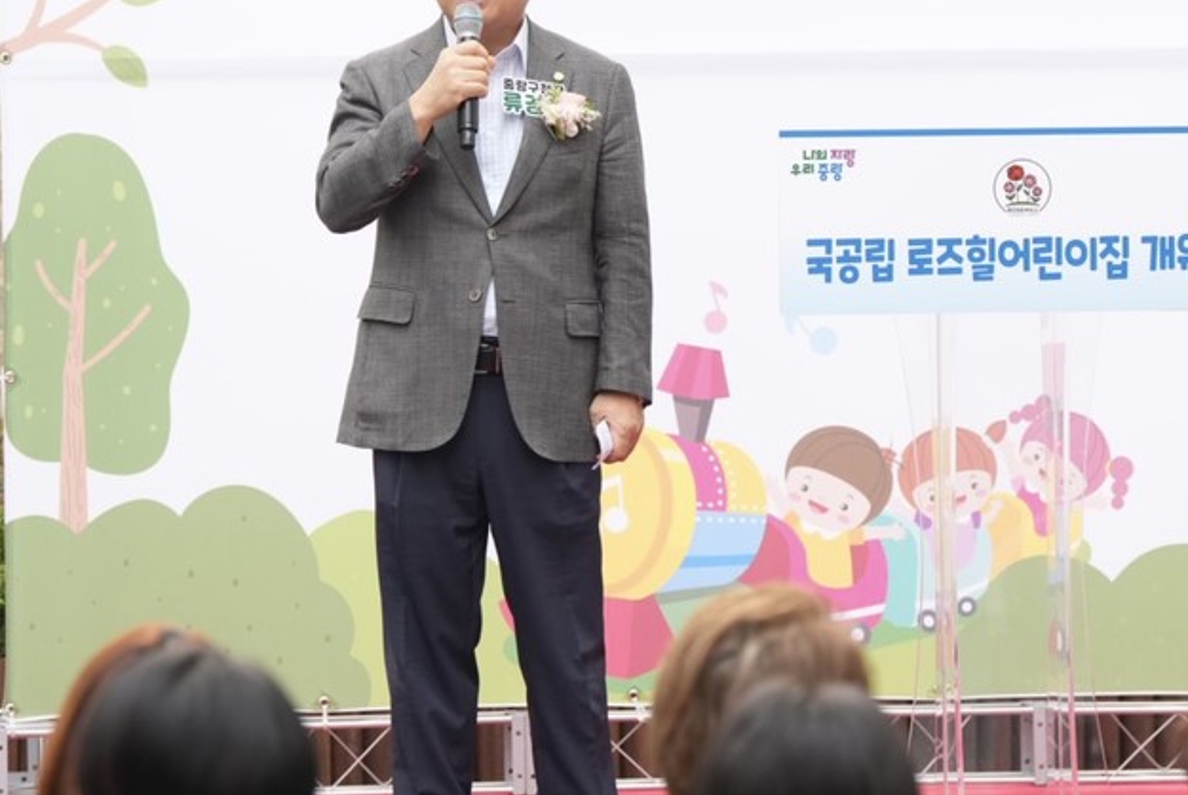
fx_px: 5582
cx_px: 517
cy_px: 335
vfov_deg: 8.1
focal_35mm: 169
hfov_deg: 12.1
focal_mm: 110
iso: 1250
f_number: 4
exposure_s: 1/640
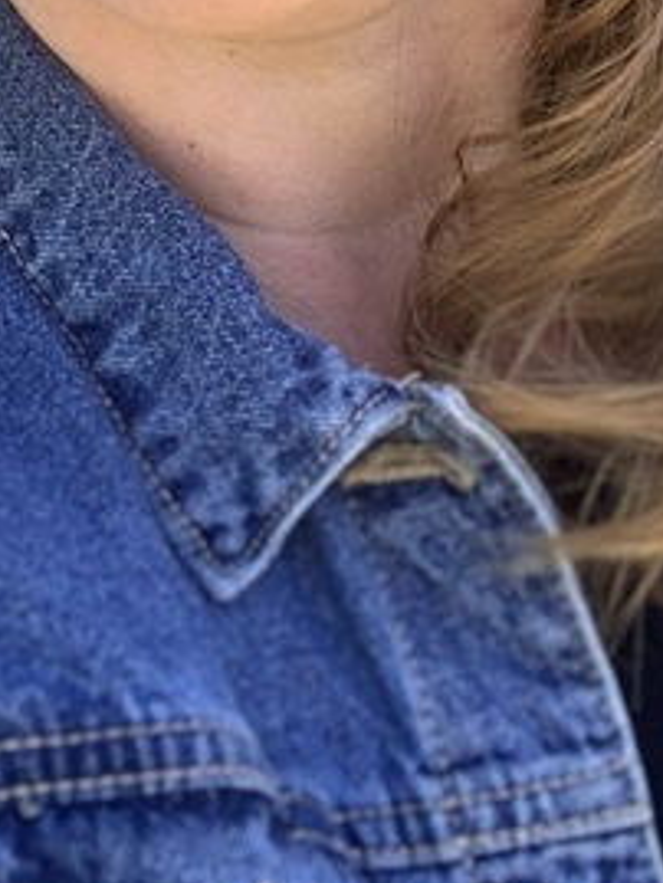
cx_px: 148
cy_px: -215
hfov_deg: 13.3
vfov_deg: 16.8
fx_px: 2832
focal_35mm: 111
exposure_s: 1/121
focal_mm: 2.87
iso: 16
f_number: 2.2
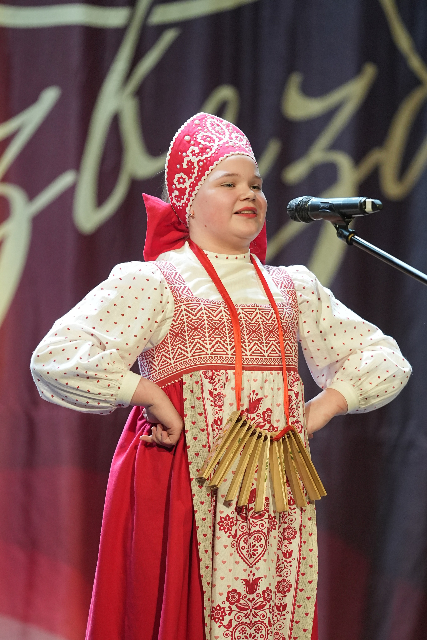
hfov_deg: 4.6
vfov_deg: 6.9
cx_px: 214
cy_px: 320
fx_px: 5337
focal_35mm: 300
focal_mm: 200
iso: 2500
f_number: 2.8
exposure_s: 1/400
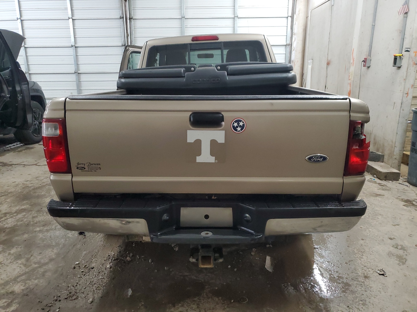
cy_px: 156
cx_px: 208
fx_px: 313
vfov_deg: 53.1
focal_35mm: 26
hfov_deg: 67.3
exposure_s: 1/60.2
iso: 330
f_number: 1.5
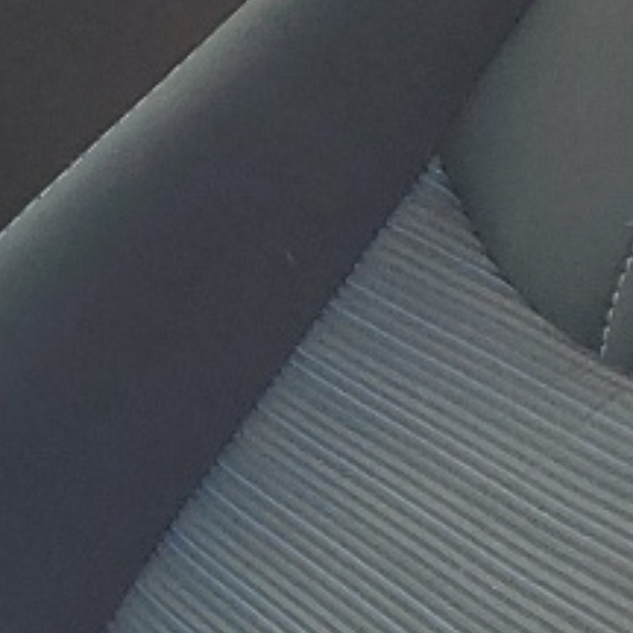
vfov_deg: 10.2
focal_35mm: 170
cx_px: -1480
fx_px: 3517
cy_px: 721
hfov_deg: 8.2
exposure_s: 1/270
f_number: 1.5
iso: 50
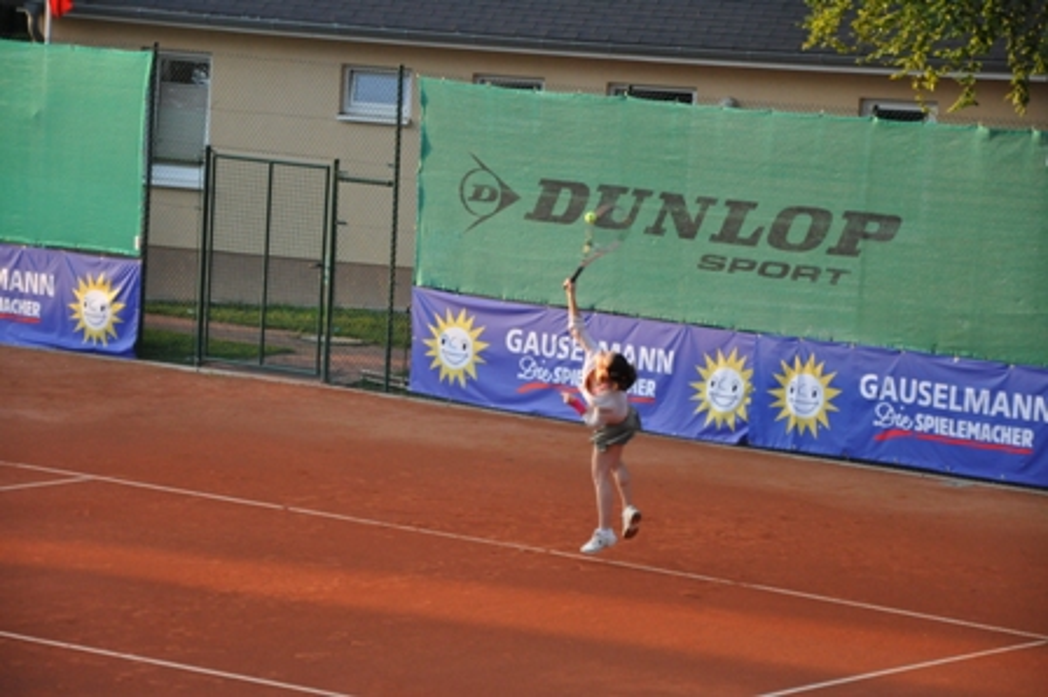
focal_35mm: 138
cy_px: 348
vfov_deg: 9.9
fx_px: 4014
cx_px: 524
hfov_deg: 14.9
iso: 1400
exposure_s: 1/500
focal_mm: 92
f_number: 5.6
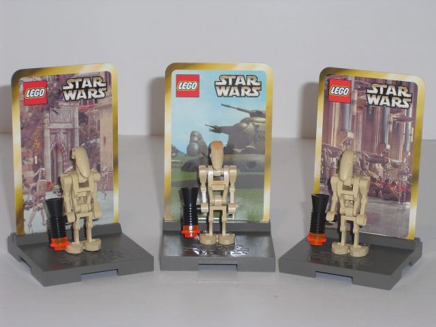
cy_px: 164
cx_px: 218
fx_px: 1348
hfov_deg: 18.4
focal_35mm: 107
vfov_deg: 13.8
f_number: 5.6
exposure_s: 1/60
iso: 100
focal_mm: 18.9
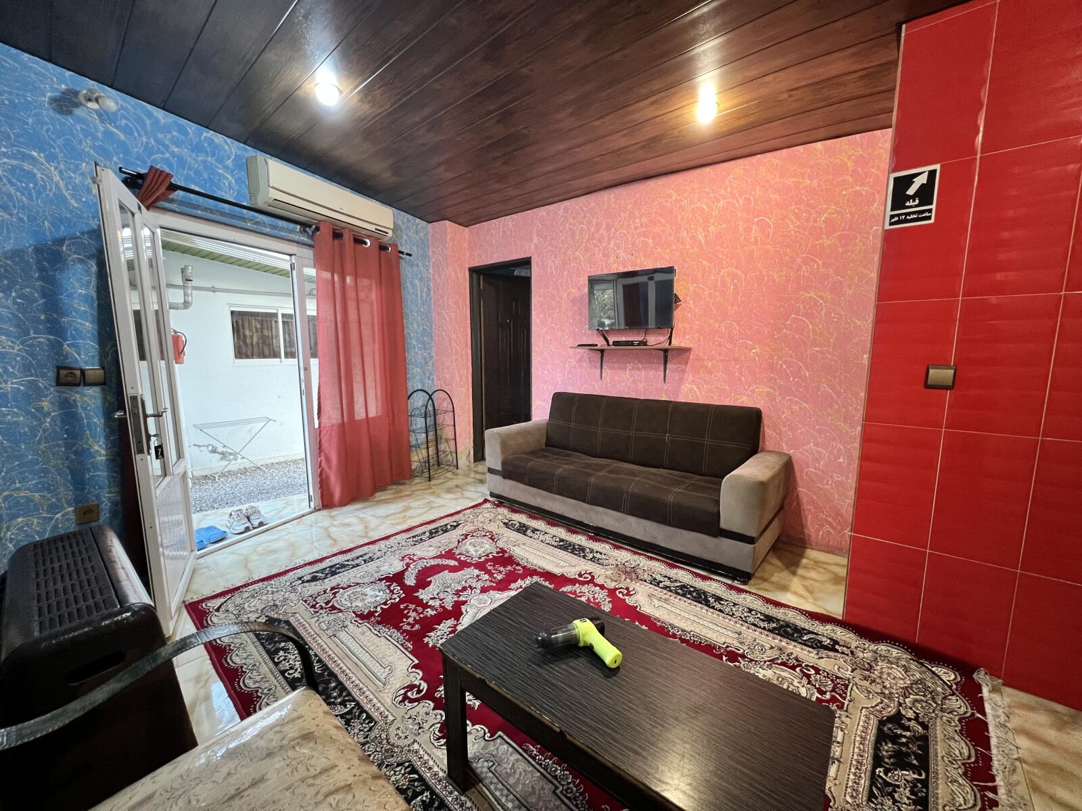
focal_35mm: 13
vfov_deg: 89.9
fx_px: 406
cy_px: 406
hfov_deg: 106.2
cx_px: 541
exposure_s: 1/50
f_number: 1.8
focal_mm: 1.57
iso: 400
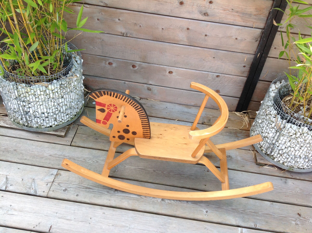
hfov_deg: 52.7
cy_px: 116
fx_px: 315
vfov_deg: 40.6
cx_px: 156
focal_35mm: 35
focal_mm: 4.28
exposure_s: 1/191
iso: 50
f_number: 2.4
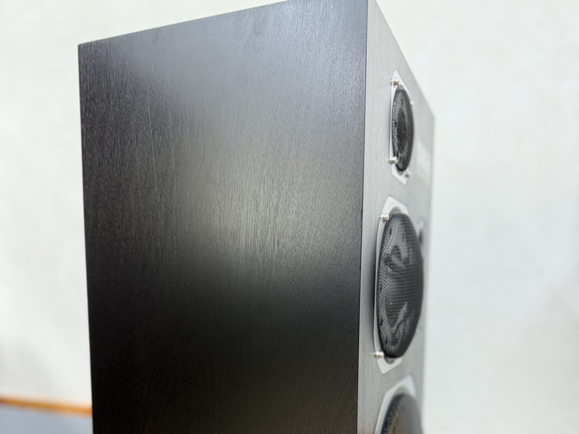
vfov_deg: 56.8
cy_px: 217
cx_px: 290
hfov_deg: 71.6
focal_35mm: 24
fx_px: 401
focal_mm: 6.8
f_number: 1.8
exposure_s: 1/50
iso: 200
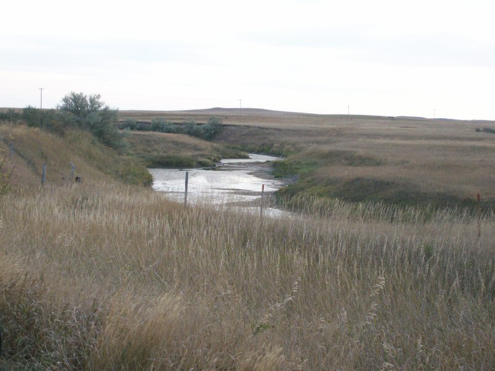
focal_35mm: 74
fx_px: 1058
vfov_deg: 19.9
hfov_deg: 26.3
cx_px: 248
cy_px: 186
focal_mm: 12.4
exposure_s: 1/227
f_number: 4
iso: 160
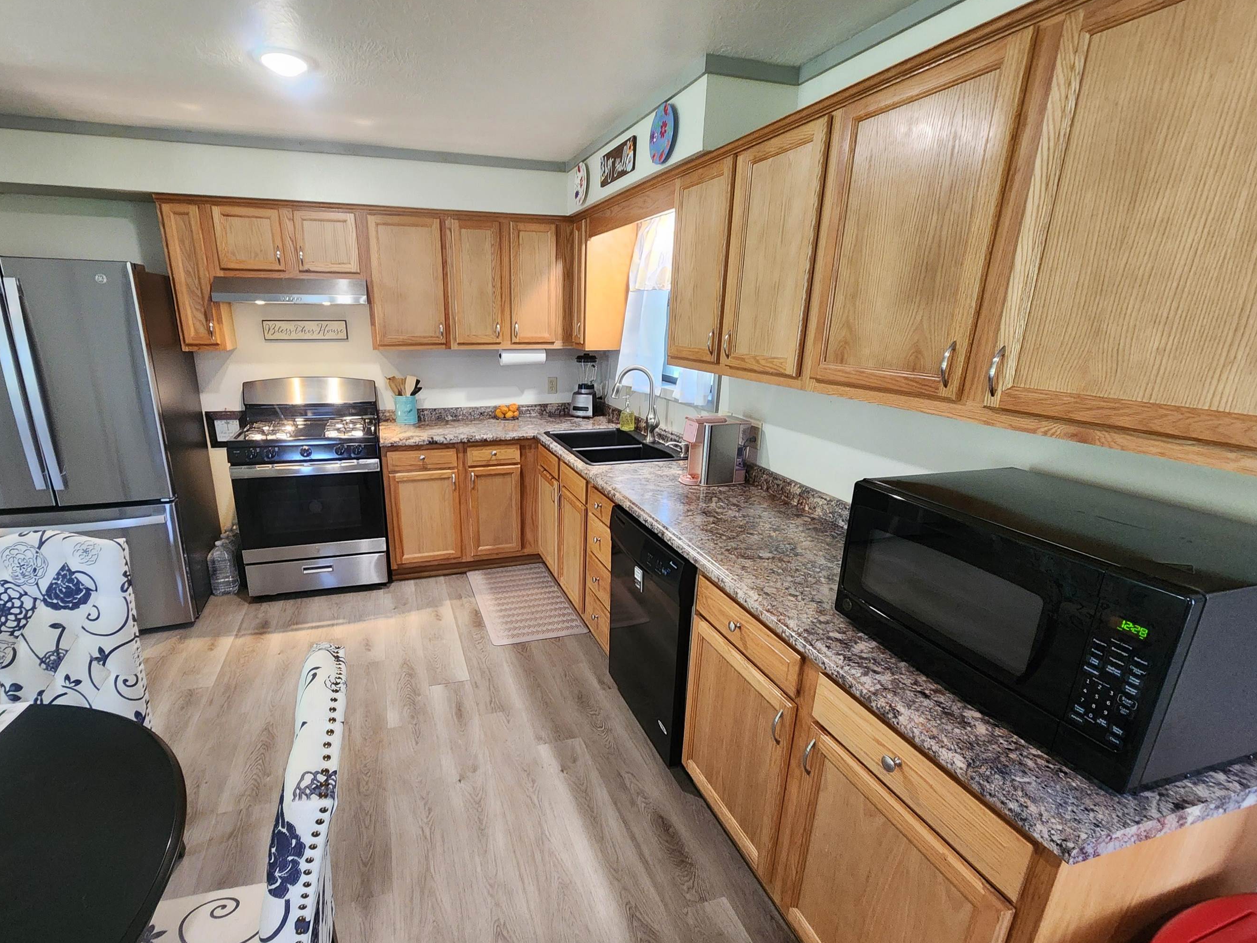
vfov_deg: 81.7
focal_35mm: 15
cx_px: 557
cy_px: 501
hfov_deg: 97.7
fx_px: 545
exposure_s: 1/30
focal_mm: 2.2
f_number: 2.2
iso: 320
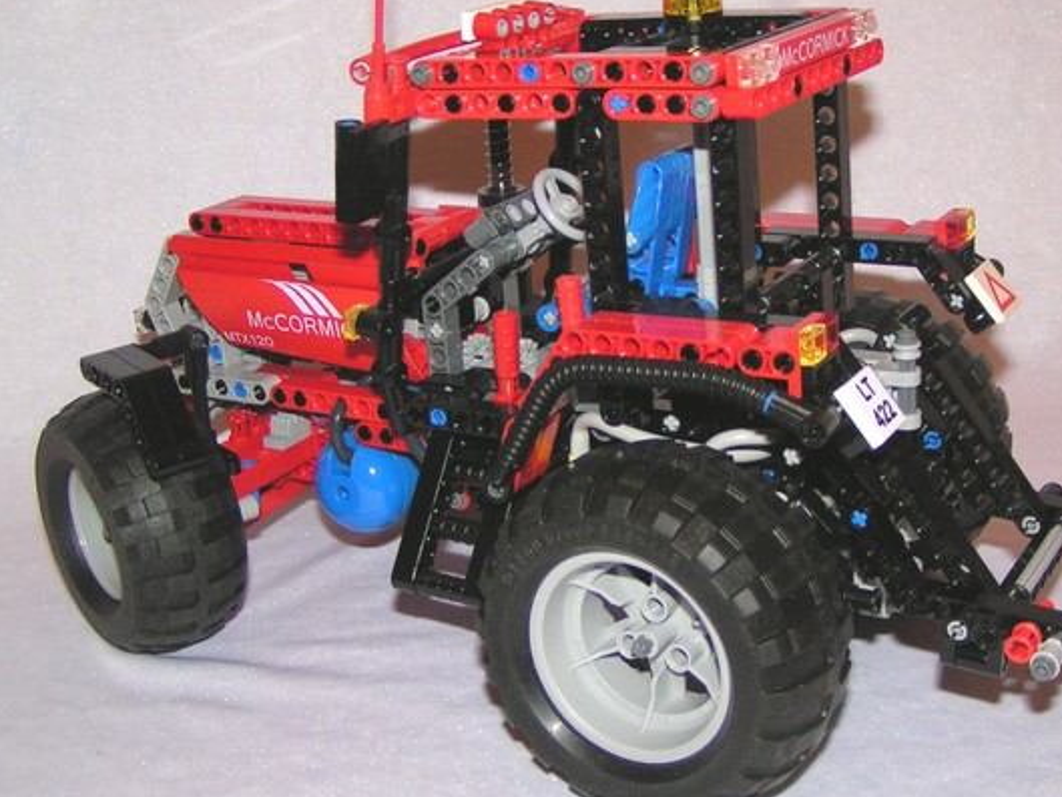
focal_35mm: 46
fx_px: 1412
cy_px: 363
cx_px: 594
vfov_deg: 31.5
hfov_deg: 41.2
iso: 200
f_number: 2.8
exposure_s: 1/40
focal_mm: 5.8
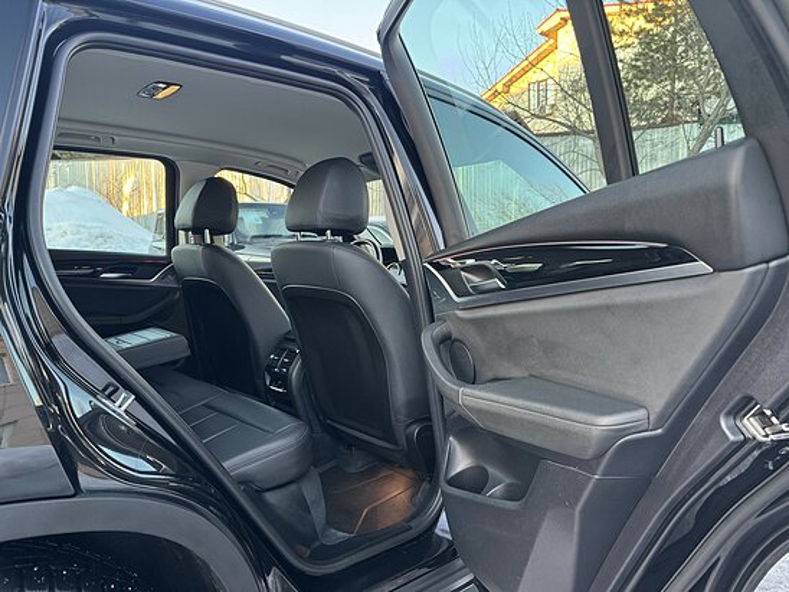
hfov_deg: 71.6
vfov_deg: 56.8
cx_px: 394
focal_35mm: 24
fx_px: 547
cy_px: 296
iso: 250
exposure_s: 1/60
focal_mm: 6.76
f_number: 1.78
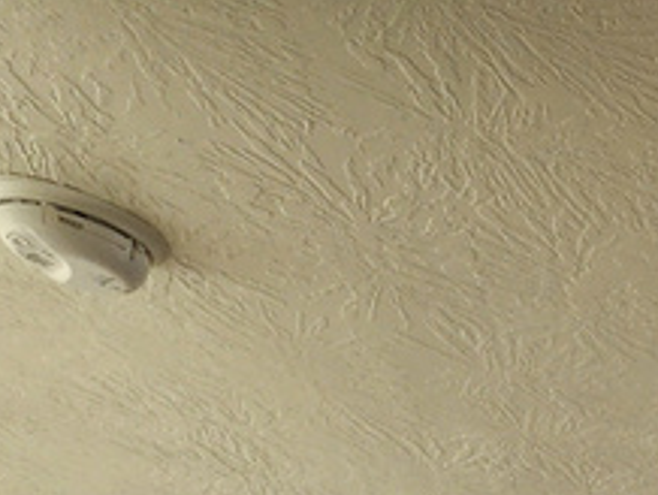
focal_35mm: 61
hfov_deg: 18.0
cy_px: 1108
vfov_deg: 15.8
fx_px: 1161
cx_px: 1385
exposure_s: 1/60
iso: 100
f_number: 2.2
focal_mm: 2.2
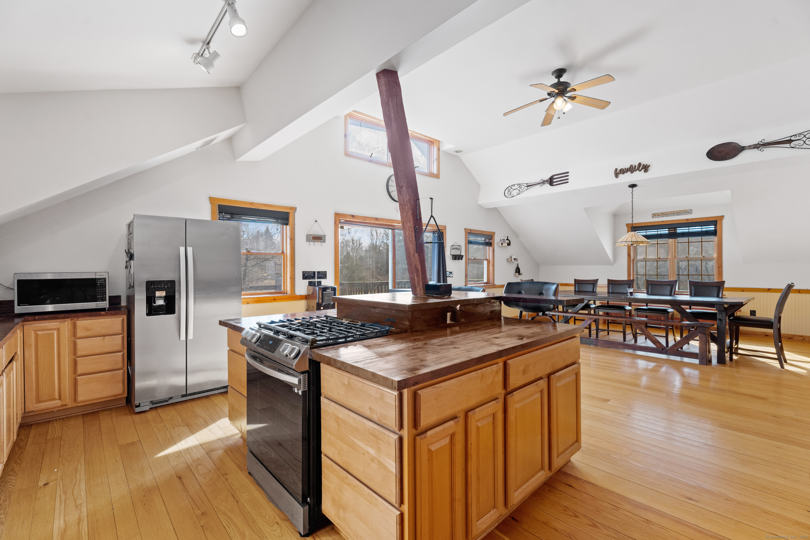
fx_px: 360
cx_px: 405
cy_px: 270
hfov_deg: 96.7
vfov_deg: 73.7
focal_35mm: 16
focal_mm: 16
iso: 1600
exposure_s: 1/20
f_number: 7.1
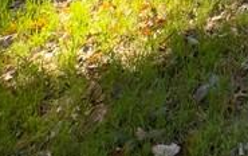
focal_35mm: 82
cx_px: 574
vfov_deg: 10.4
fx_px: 555
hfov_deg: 15.5
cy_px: -331
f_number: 2.2
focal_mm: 2.22
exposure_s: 1/379
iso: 40
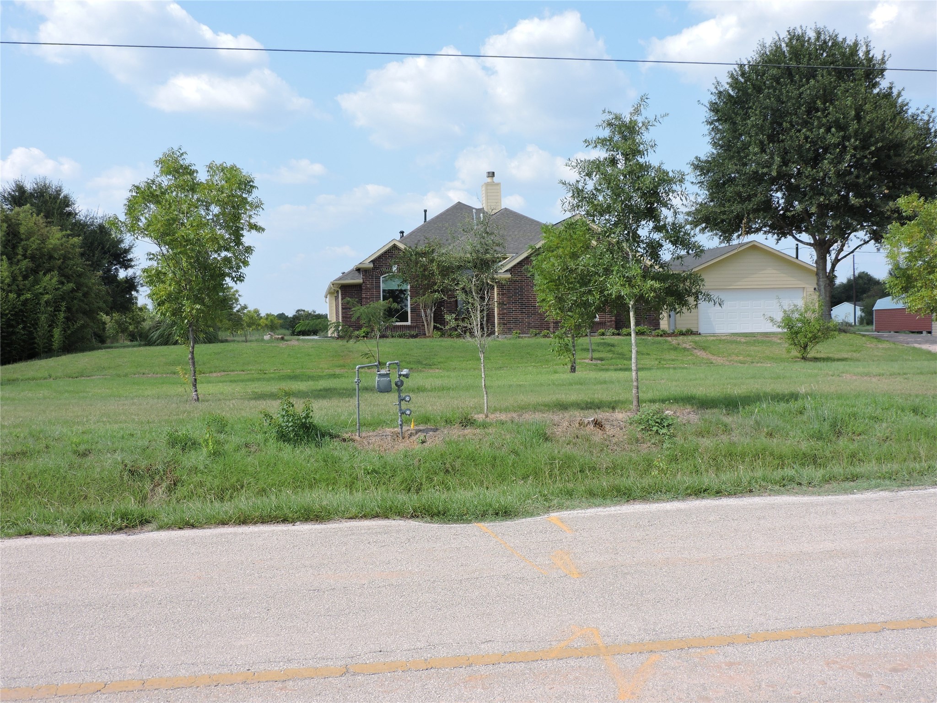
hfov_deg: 52.6
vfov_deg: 40.7
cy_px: 352
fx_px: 947
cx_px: 468
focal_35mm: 35
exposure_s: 1/800
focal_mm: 6.2
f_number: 3.3
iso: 100
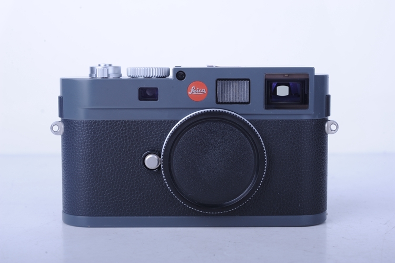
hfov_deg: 33.4
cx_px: 198
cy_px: 132
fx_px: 658
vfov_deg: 22.6
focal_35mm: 60
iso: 200
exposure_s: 1/200
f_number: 13
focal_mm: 60
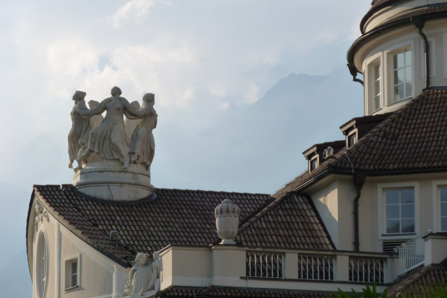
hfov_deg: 10.8
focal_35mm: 190
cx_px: 223
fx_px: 2359
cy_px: 145
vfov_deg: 7.2
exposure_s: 1/400
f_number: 5.8
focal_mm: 32.4
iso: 160
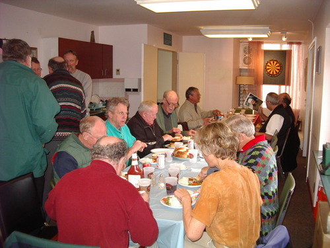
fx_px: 362
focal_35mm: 38
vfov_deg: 37.7
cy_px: 124
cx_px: 165
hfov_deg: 49.0
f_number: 2.6
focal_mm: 5.8
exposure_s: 1/60
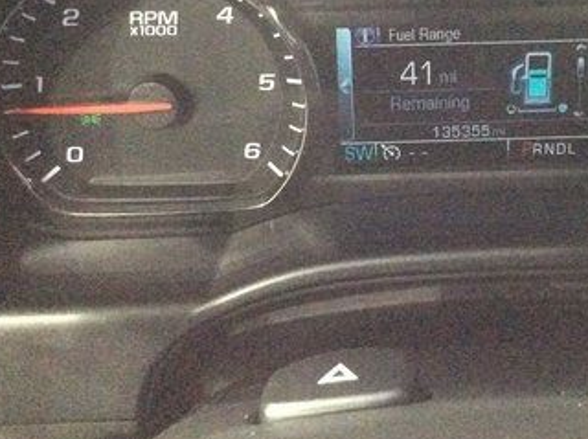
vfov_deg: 22.8
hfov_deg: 30.1
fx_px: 1085
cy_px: 141
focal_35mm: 64
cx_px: 390
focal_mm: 3.3
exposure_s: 1/15
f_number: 2.4
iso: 800
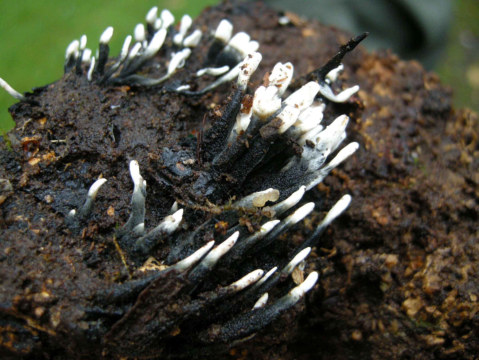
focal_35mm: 35
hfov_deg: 52.6
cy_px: 180
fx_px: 484
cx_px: 240
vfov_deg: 40.7
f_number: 2.7
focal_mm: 7.5
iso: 207
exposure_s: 1/64
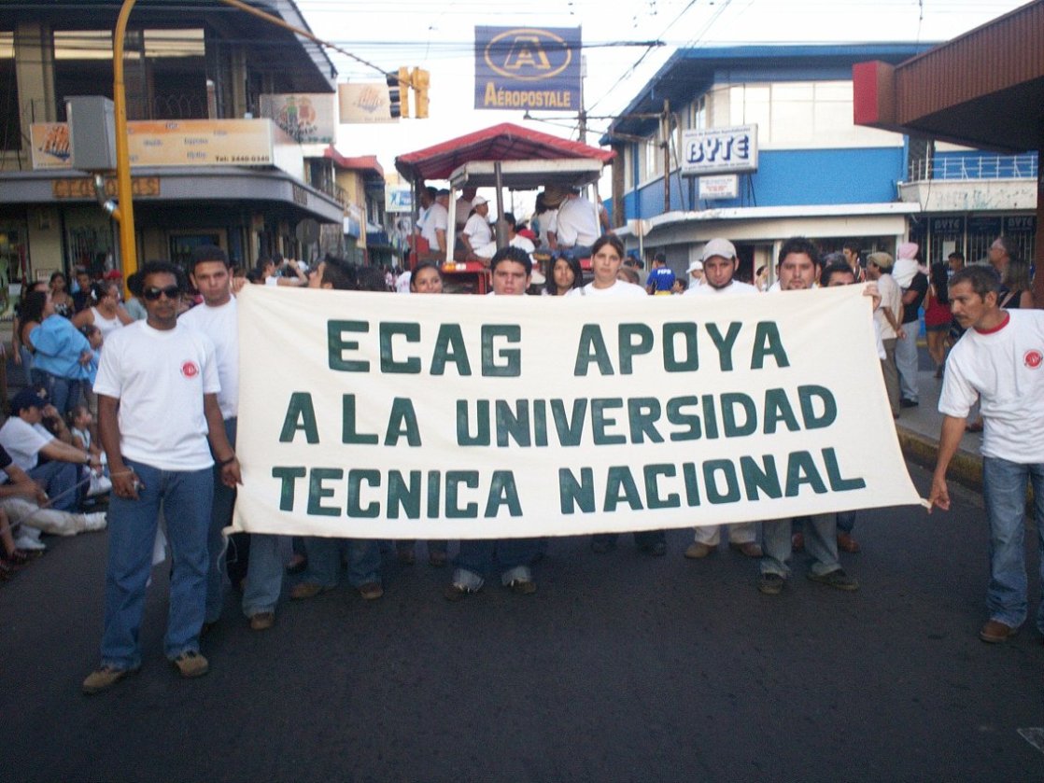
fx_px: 1086
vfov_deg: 39.7
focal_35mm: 36
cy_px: 392
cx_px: 522
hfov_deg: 51.3
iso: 140
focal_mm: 6
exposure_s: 1/46.3
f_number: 4.5
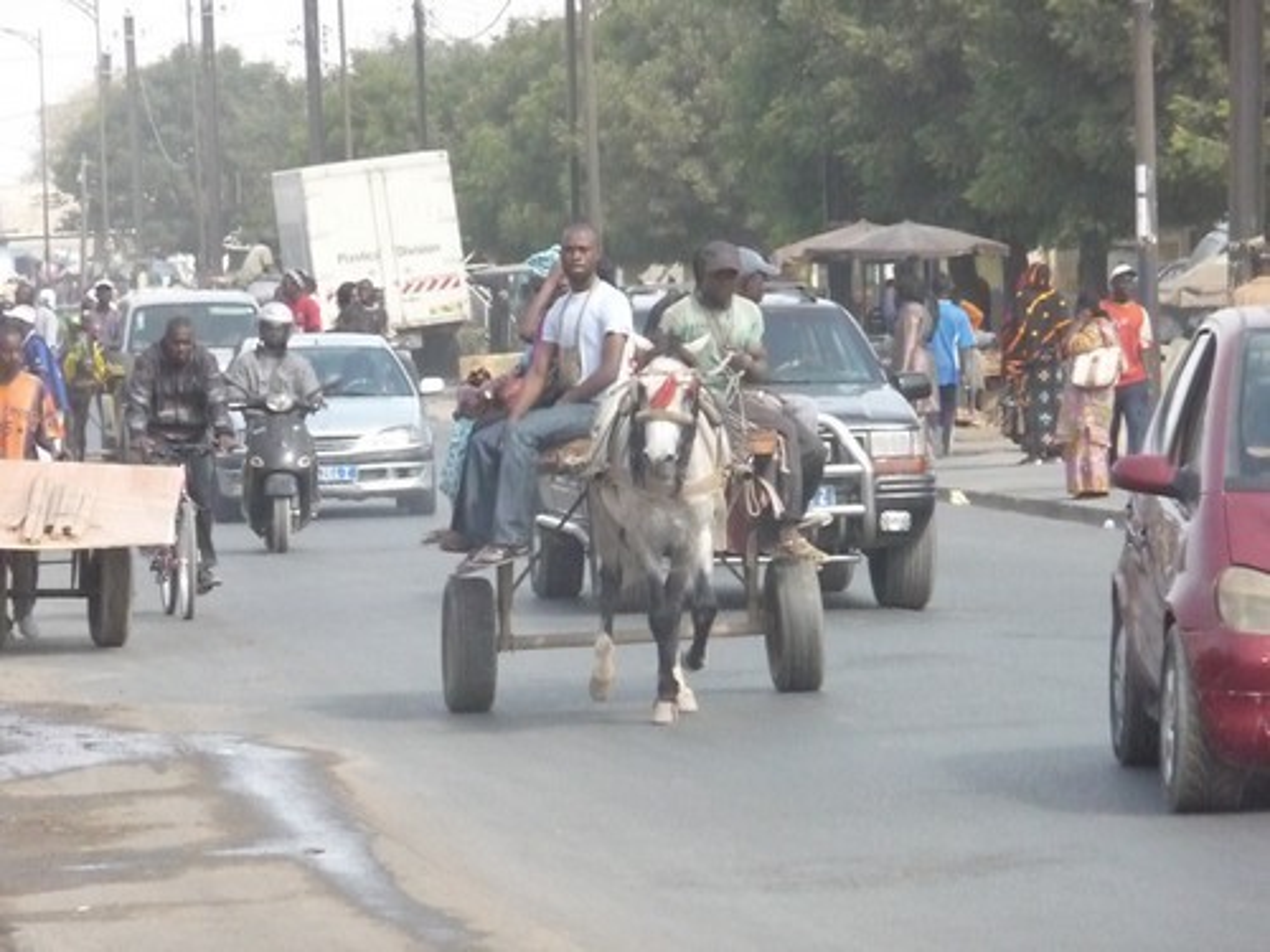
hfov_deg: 7.1
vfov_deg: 5.3
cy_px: 476
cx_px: 635
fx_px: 10273
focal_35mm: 280
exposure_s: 1/500
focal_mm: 47
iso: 1600
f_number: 11
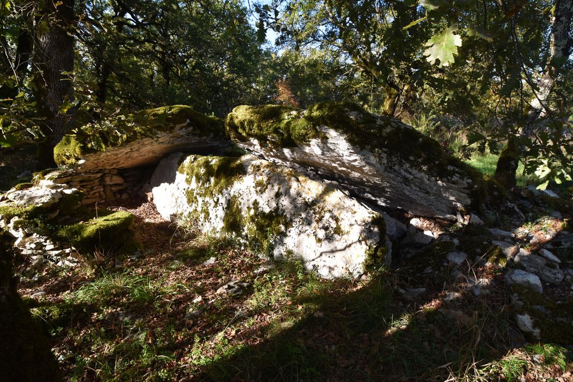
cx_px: 286
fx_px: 286
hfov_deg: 90.0
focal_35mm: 18
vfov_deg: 67.4
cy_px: 191
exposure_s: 1/250
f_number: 8
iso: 400
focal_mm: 12
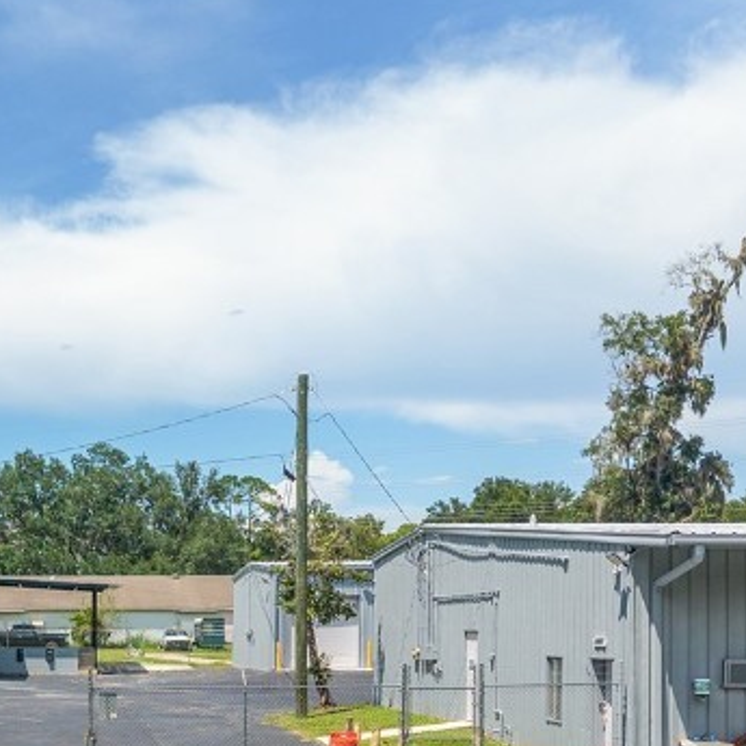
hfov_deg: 25.7
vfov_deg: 26.4
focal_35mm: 63
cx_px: -22
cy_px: 662
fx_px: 1536
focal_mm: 8.67
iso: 220
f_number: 1.8
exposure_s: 1/4000
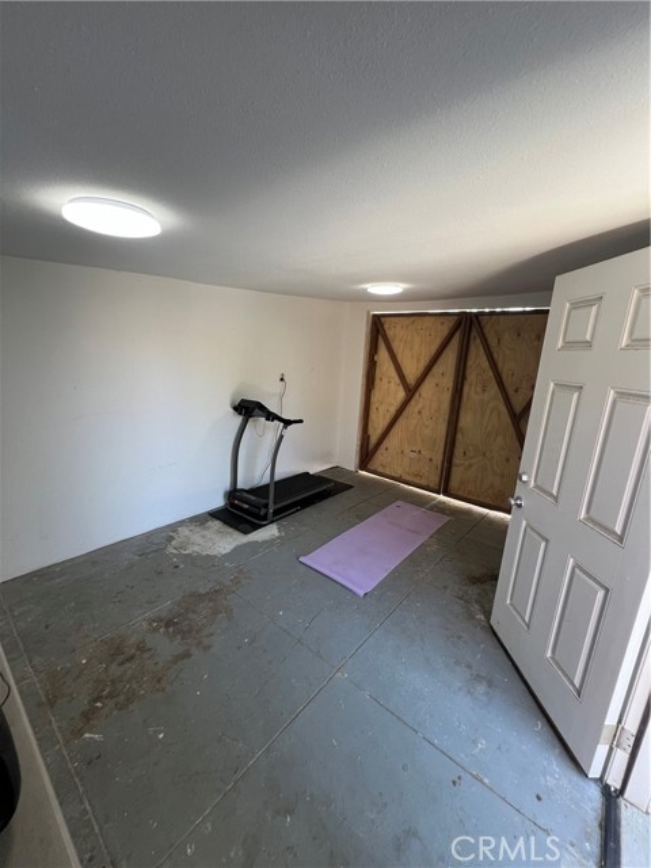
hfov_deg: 89.9
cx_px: 326
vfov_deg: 106.2
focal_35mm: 13
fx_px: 326
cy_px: 434
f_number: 1.8
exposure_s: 1/120
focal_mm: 1.57
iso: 125
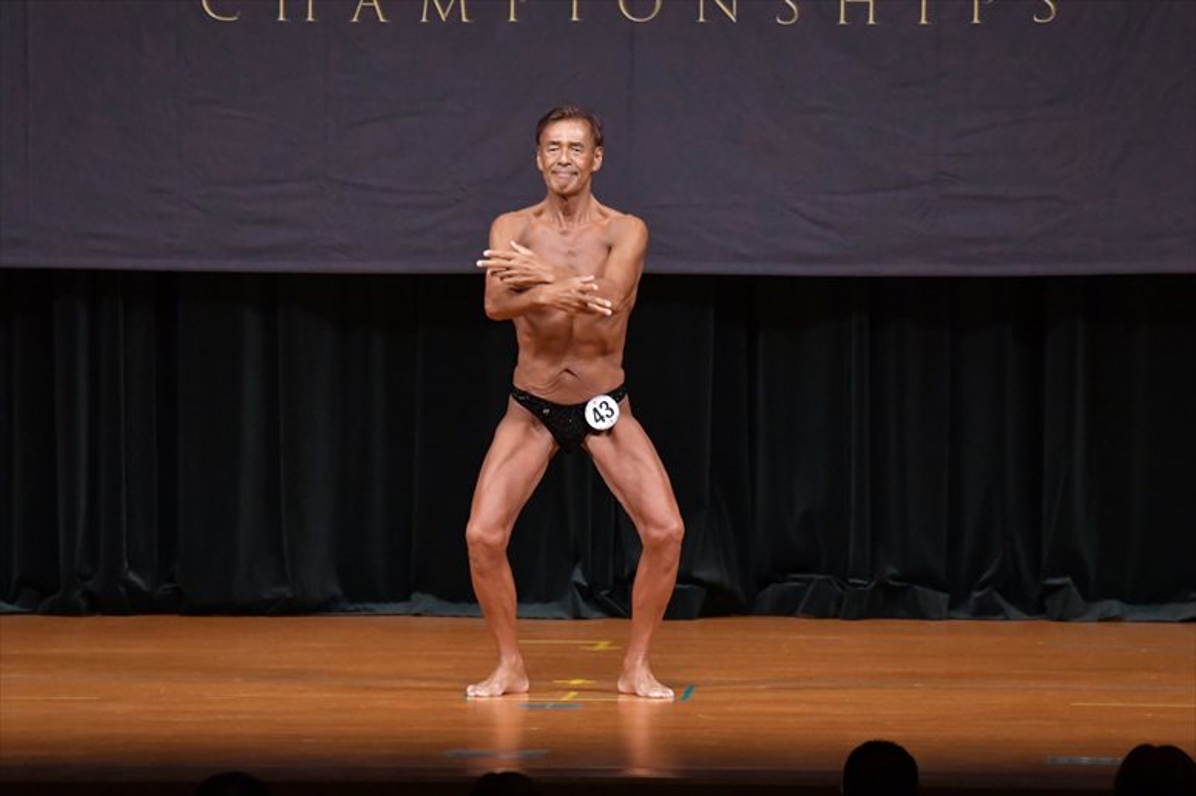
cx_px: 598
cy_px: 398
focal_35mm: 255
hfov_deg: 8.1
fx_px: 8468
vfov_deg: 5.4
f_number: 5.6
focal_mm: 170
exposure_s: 1/400
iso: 5000
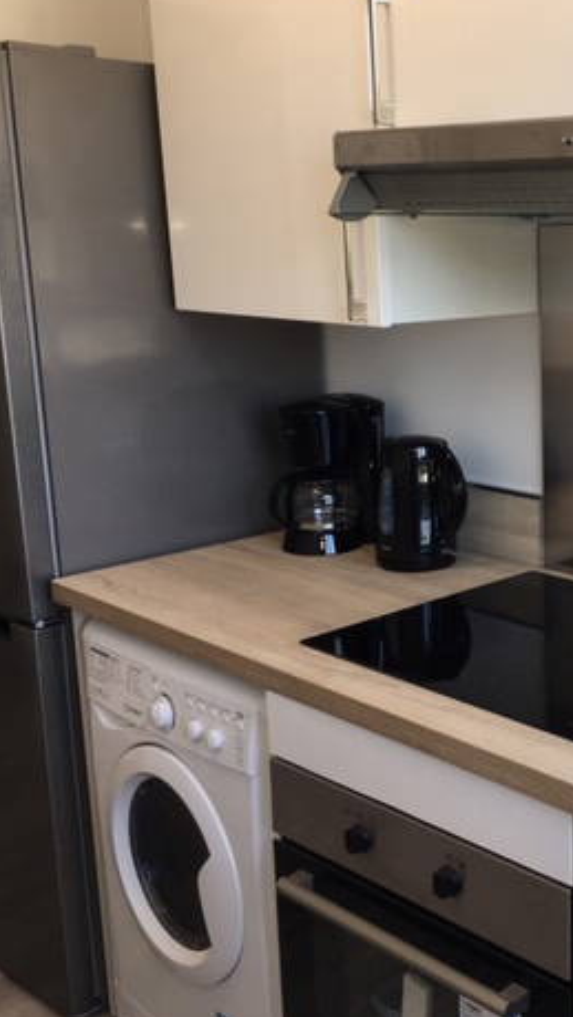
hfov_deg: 25.5
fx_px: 1188
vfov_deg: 46.4
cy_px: 500
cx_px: 597
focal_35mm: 44
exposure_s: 1/50
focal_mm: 4.15
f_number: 2.2
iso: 25
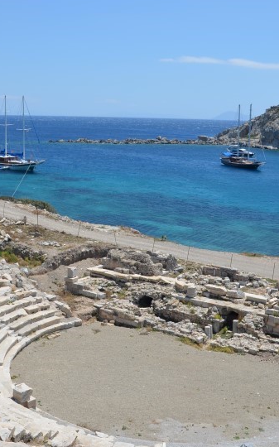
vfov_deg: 42.7
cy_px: 214
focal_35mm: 47
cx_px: 79
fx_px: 572
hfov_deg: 27.1
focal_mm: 18
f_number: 9
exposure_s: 1/320
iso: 100
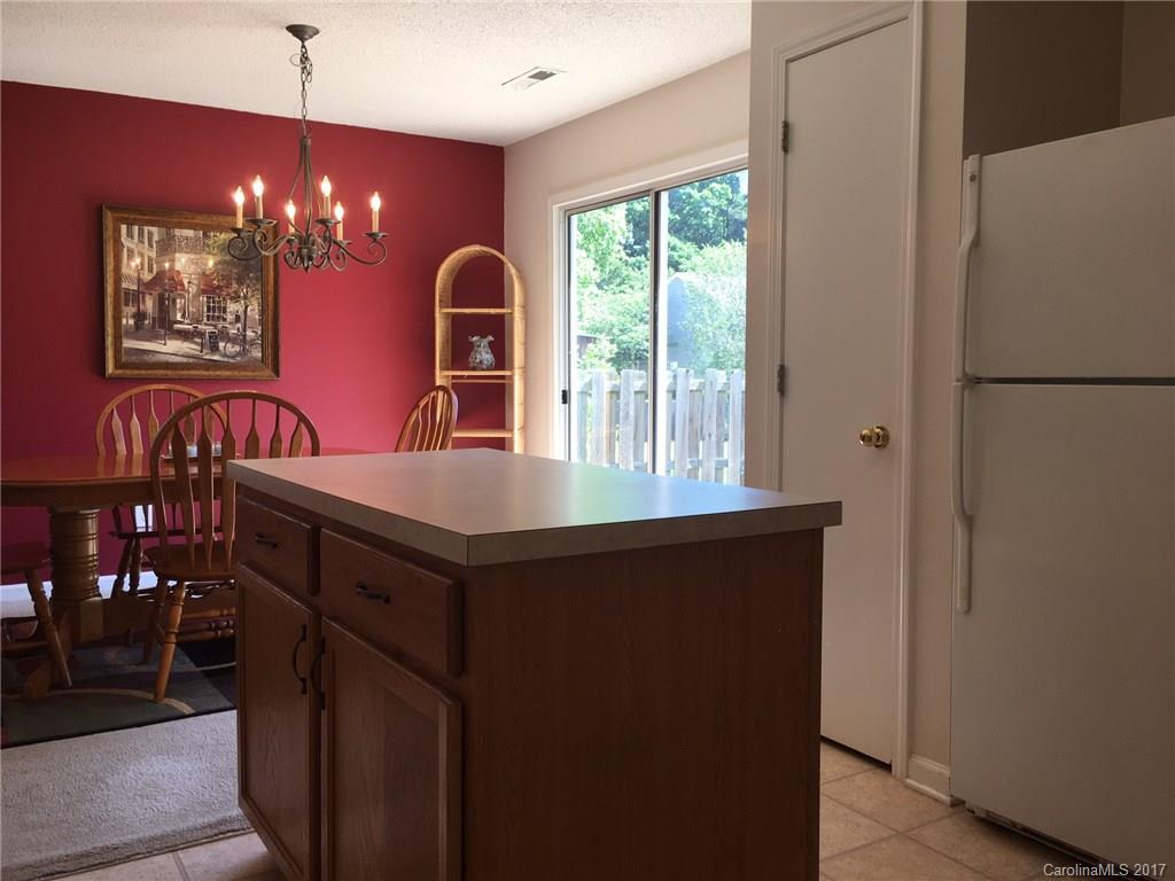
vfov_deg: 48.2
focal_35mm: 29
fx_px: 984
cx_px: 588
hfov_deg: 61.7
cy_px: 440
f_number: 2.2
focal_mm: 4.15
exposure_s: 1/120
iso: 32
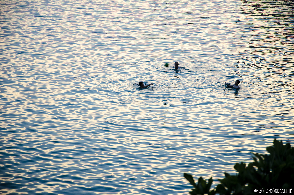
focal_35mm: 158
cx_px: 147
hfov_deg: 13.1
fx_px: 1283
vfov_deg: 8.7
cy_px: 98
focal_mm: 105
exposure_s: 1/60
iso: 100
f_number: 6.3
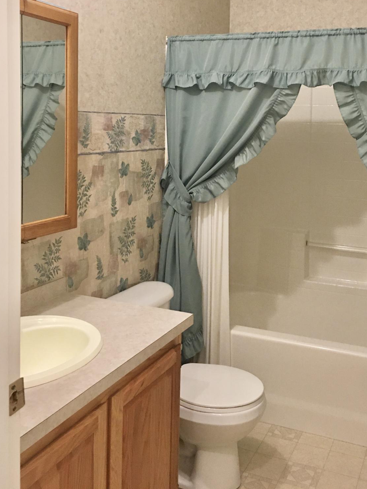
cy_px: 161
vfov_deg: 47.1
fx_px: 551
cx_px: 226
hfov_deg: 36.6
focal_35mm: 39
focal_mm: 4.15
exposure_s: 1/15
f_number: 2.2
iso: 80
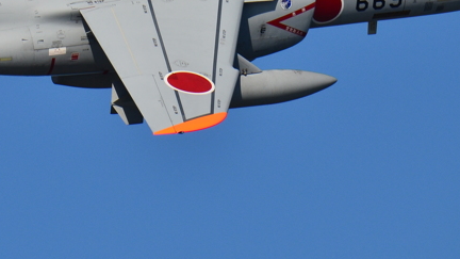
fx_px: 27200
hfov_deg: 1.0
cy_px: -7
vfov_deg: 0.5
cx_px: 142
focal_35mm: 2230
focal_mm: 600
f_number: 8
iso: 320
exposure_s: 1/1600
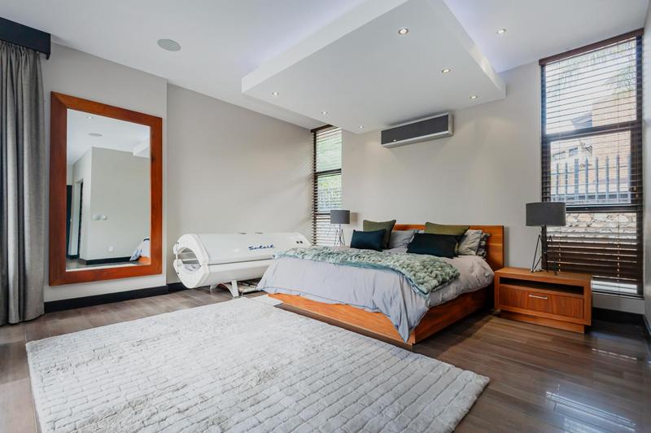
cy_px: 216
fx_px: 289
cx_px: 326
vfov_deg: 73.6
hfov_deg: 96.8
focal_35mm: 16
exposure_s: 1/80
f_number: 7.1
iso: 400
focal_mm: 16
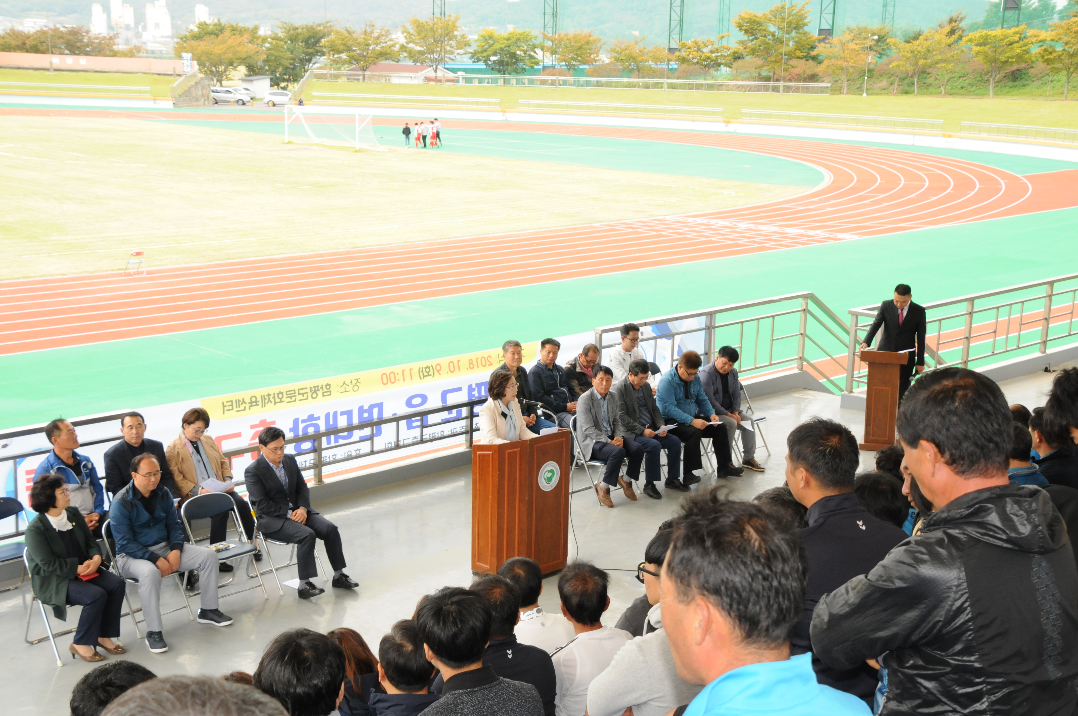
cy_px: 358
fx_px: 1436
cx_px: 539
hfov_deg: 41.2
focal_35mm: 48
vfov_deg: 28.0
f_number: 9
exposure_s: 1/250
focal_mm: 32
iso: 800
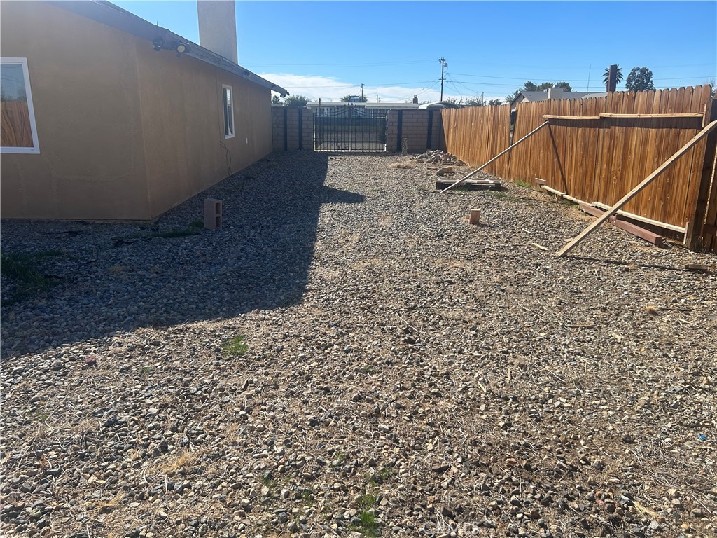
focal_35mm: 26
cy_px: 269
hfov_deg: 67.3
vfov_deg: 53.1
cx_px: 358
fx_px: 539
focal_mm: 5.7
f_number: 1.5
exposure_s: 1/3968
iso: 50
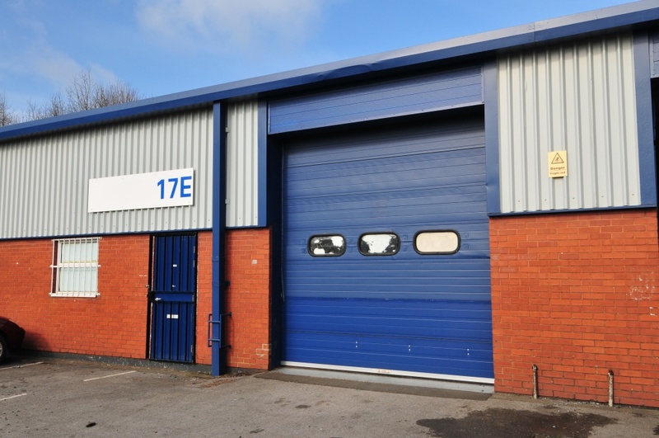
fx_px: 603
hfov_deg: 57.3
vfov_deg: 39.9
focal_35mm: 33
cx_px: 330
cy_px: 219
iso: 320
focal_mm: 22
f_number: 13
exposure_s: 1/80
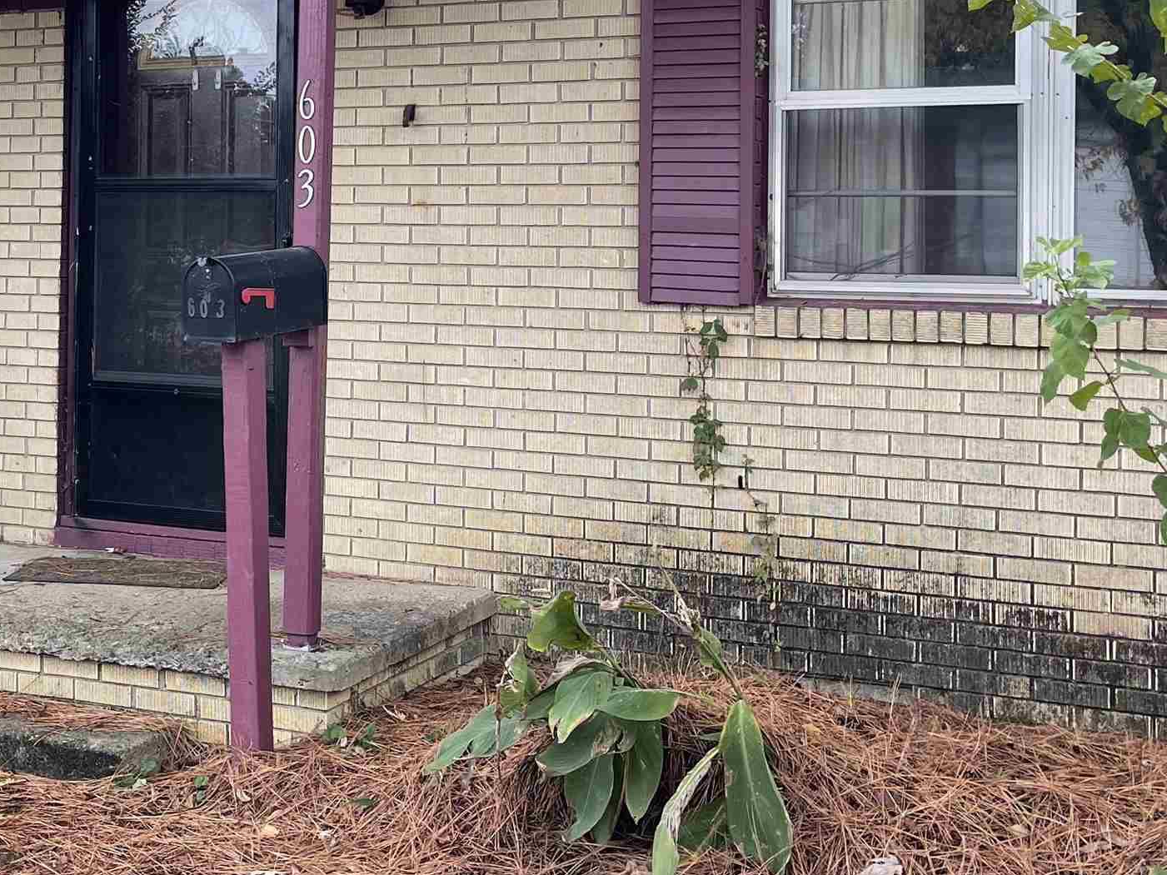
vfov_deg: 25.3
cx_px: 221
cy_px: 186
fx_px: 1922
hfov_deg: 32.8
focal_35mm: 57
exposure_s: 1/318
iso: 32
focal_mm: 5.1
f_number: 1.6
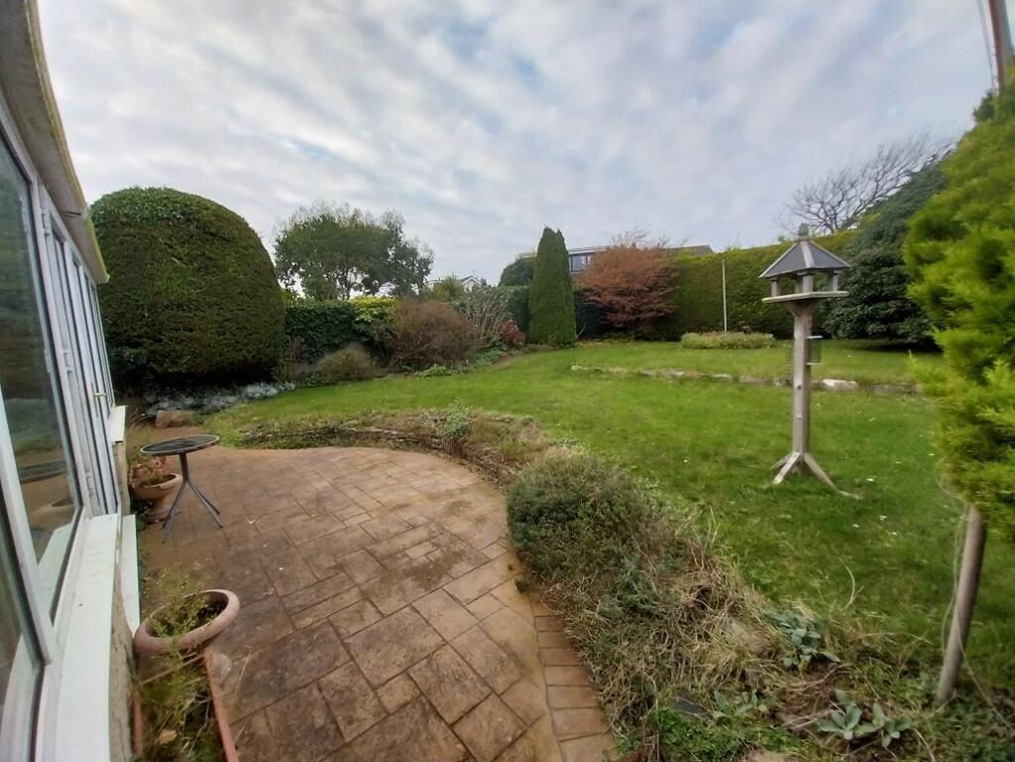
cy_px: 381
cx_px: 508
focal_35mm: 13
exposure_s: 1/261
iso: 64
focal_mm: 1.13
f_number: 2.2
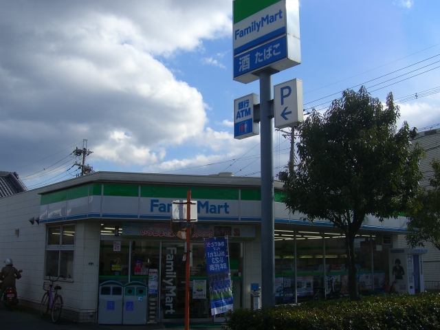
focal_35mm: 38
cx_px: 220
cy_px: 165
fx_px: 483
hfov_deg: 49.0
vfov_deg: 37.7
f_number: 8
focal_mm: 7.9
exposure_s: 1/250
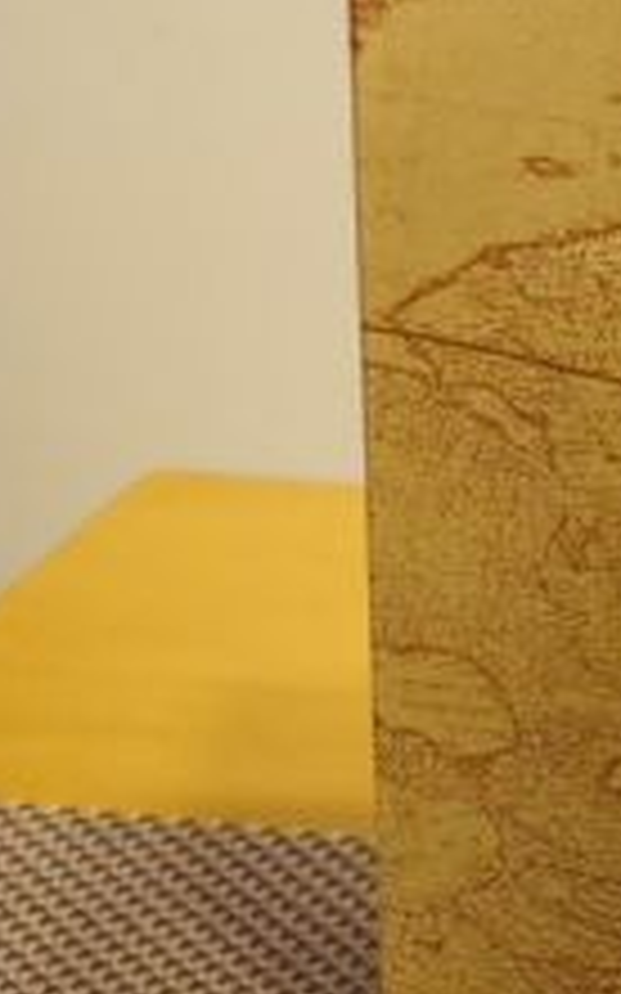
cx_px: 817
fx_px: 5446
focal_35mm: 201
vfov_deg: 10.4
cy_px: 274
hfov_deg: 6.5
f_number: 5.6
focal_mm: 42
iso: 3200
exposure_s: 1/40
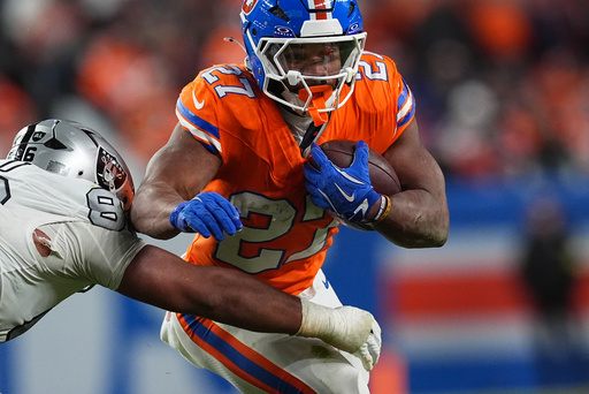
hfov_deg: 2.3
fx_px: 14733
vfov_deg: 1.5
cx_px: 294
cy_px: 197
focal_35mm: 900
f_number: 5
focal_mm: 600
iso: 5000
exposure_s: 1/2000
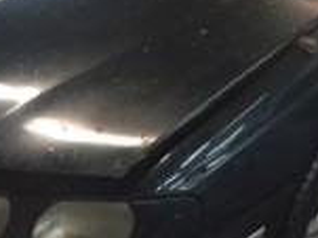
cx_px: 259
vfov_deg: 18.3
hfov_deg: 24.9
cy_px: -36
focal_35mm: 77
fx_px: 707
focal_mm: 4.15
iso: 250
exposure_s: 1/25
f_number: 2.2
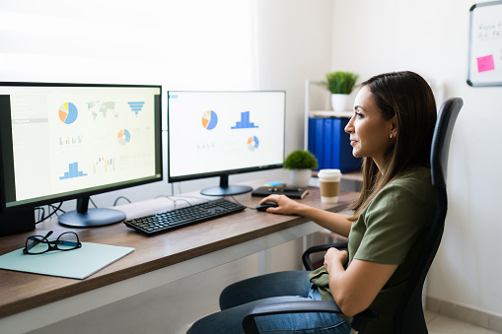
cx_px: 251
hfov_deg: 54.4
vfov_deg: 37.8
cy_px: 167
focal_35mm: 35
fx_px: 488
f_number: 1.8
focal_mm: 35
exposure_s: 1/125
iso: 400
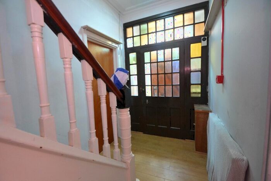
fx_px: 113
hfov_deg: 100.4
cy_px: 90
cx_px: 136
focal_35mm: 15
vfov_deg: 77.4
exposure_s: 1/25
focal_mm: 10
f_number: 3.5
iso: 3200
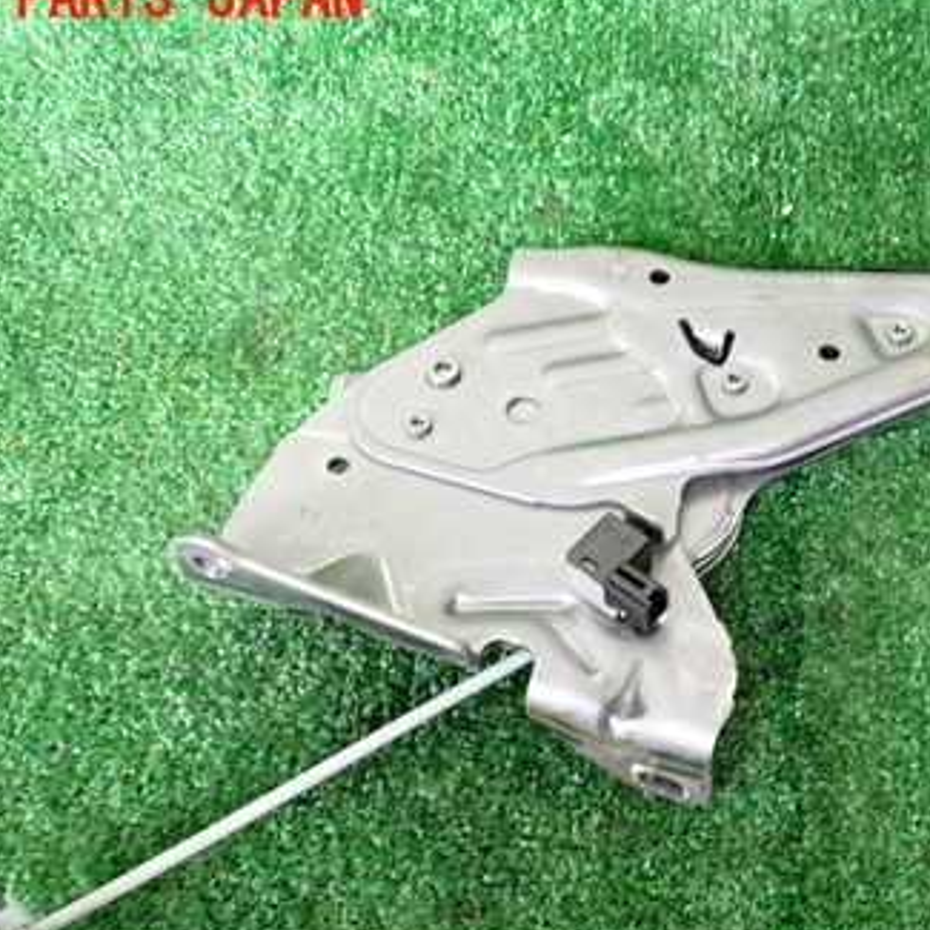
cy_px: 607
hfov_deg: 33.9
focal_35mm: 49
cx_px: 701
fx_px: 1489
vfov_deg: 34.4
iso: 250
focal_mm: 5.4
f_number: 2.3
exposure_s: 1/30
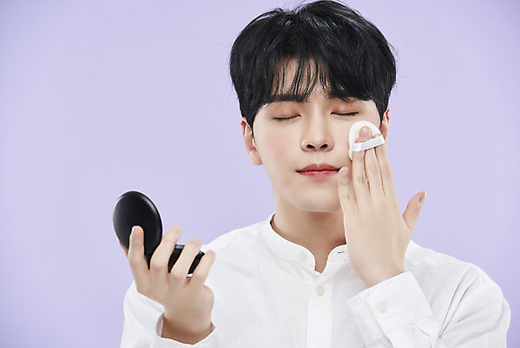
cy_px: 174
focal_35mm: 200
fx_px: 2890
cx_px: 260
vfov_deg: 6.9
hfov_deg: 10.3
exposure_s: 1/125
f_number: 8
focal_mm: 200
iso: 31
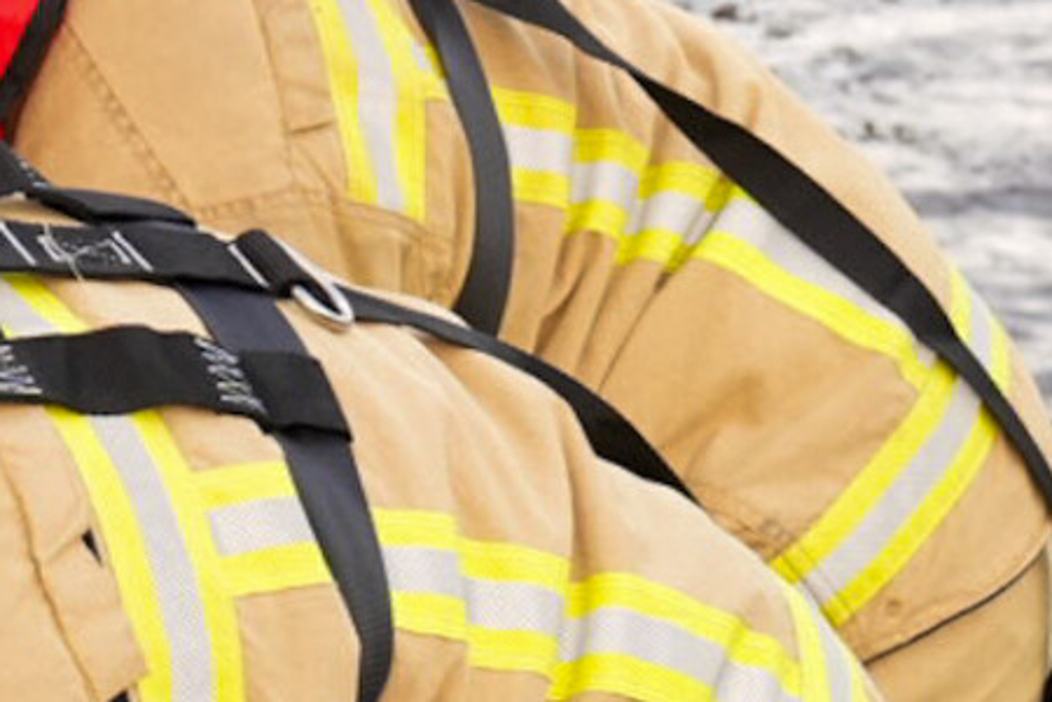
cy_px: 837
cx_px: -379
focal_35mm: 205
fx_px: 5990
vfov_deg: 6.7
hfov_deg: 9.8
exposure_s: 1/250
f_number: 5.6
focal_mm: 48
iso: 1250
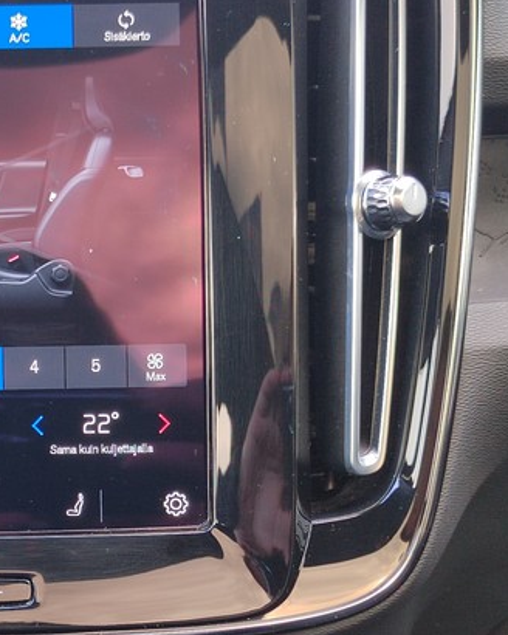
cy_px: 406
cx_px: -2
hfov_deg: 21.1
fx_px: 1316
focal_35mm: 70
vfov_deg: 27.0
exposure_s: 1/100
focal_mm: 5.52
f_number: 1.9
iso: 688
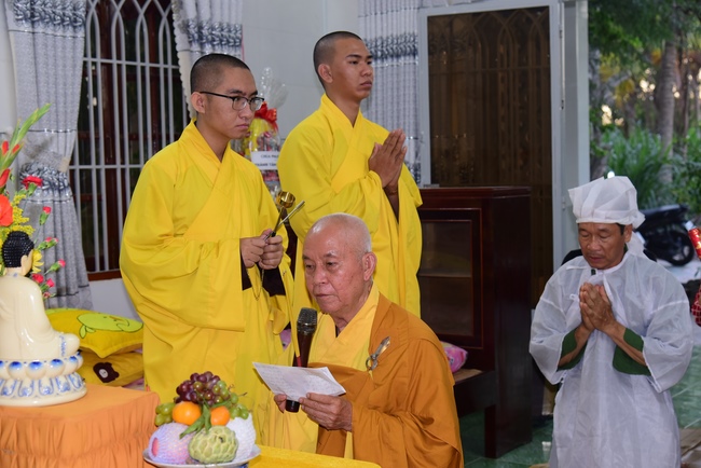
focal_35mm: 55
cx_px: 350
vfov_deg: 24.6
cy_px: 234
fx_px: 1071
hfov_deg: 36.2
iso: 1000
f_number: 5
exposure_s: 1/50
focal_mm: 55
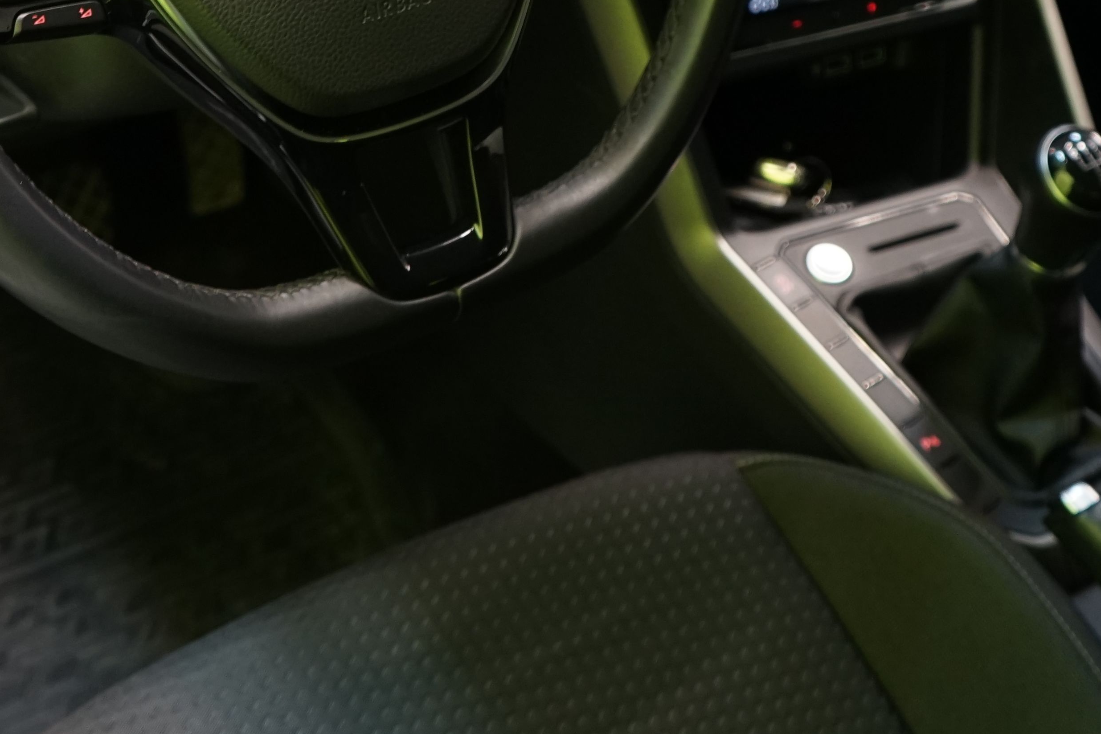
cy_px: 112
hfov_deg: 29.7
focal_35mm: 68
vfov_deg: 19.7
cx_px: 580
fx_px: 2079
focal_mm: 28
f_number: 3.5
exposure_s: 1/30
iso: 1000
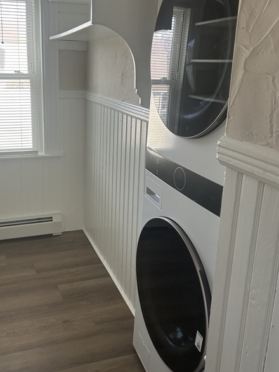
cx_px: 102
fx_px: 366
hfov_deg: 41.4
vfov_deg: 53.7
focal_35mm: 34
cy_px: 158
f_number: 1.5
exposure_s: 1/121
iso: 100
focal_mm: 5.7
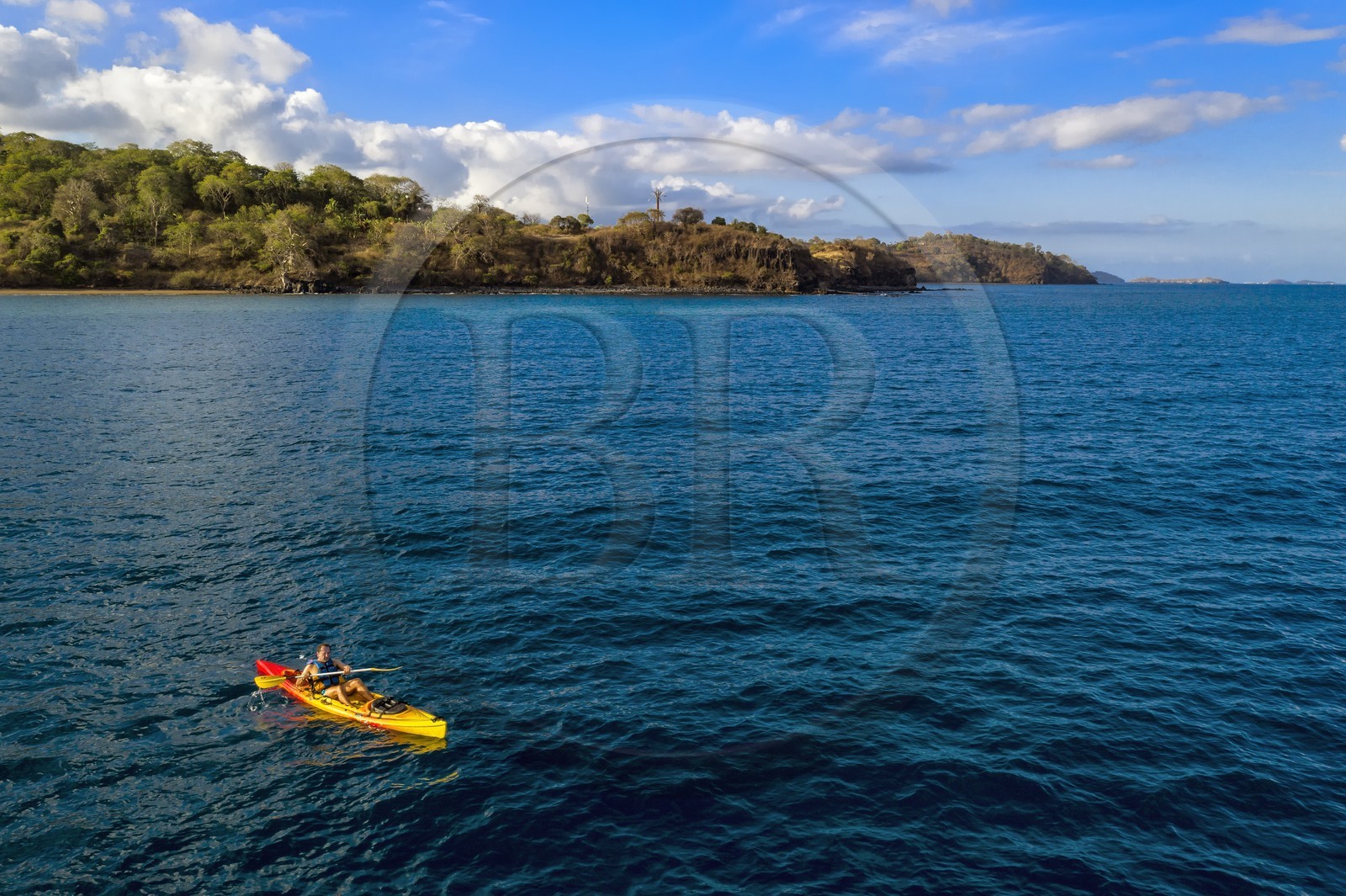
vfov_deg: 46.4
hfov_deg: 65.5
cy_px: 448
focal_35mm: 28
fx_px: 1046
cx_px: 673
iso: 100
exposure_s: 1/240
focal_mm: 10.3
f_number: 7.1
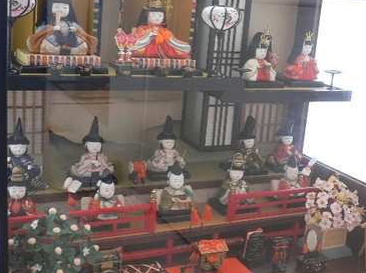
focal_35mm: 48
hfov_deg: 39.7
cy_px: 120
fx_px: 507
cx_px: 192
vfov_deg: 30.2
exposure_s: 1/40
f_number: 2.8
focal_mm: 5.8
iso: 100
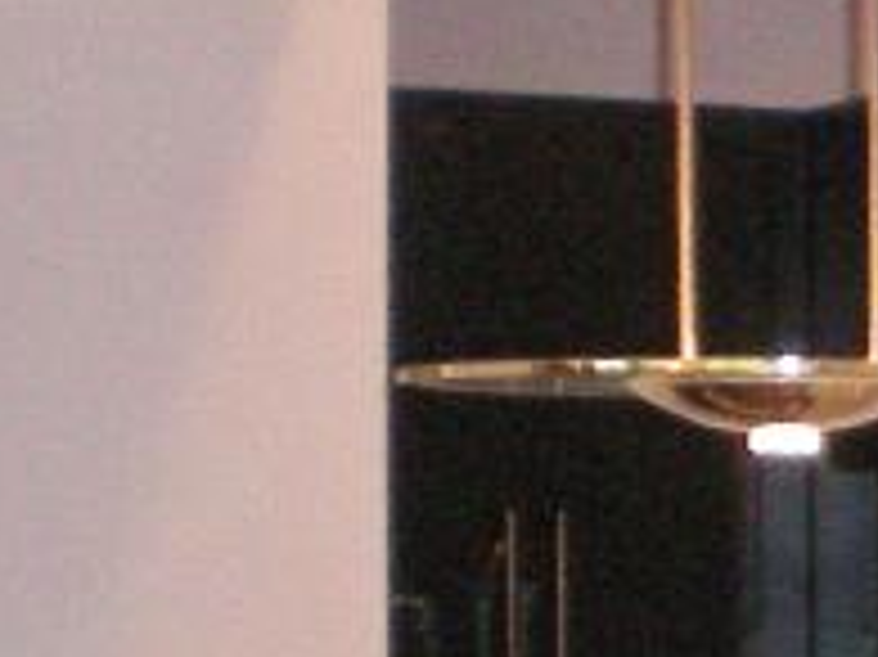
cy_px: 1026
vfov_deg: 7.3
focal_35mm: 200
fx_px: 5070
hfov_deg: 8.9
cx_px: 2116
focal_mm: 6.3
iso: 400
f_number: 3.1
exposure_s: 1/60
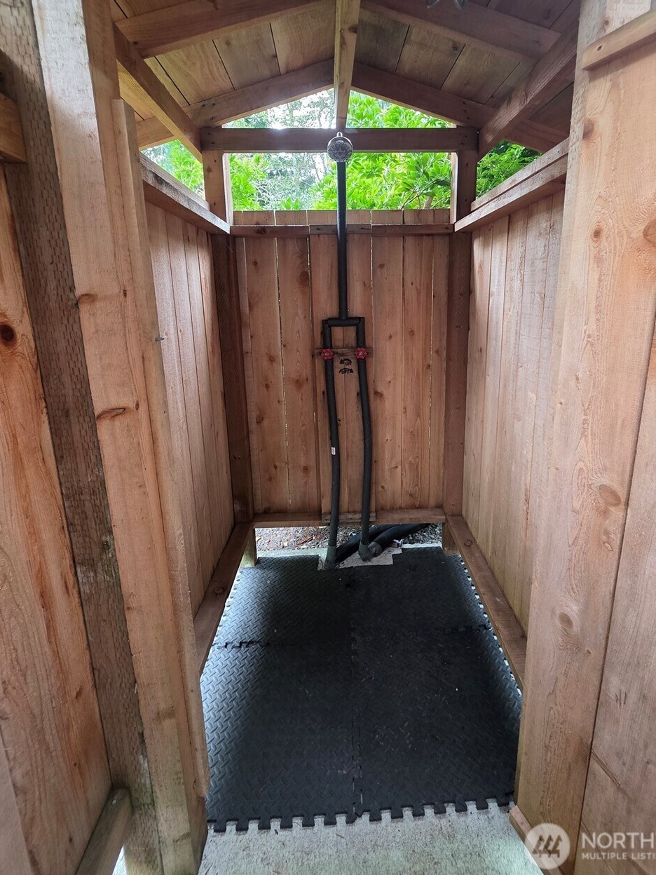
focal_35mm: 15
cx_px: 360
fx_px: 379
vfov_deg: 97.5
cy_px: 374
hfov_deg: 81.5
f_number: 1.9
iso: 200
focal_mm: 2.2
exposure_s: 1/60
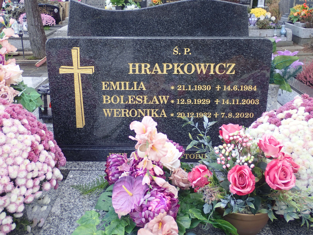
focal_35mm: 40
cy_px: 118
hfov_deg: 46.8
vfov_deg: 36.0
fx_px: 362
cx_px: 156
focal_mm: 7.34
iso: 100
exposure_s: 1/100
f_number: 2.8
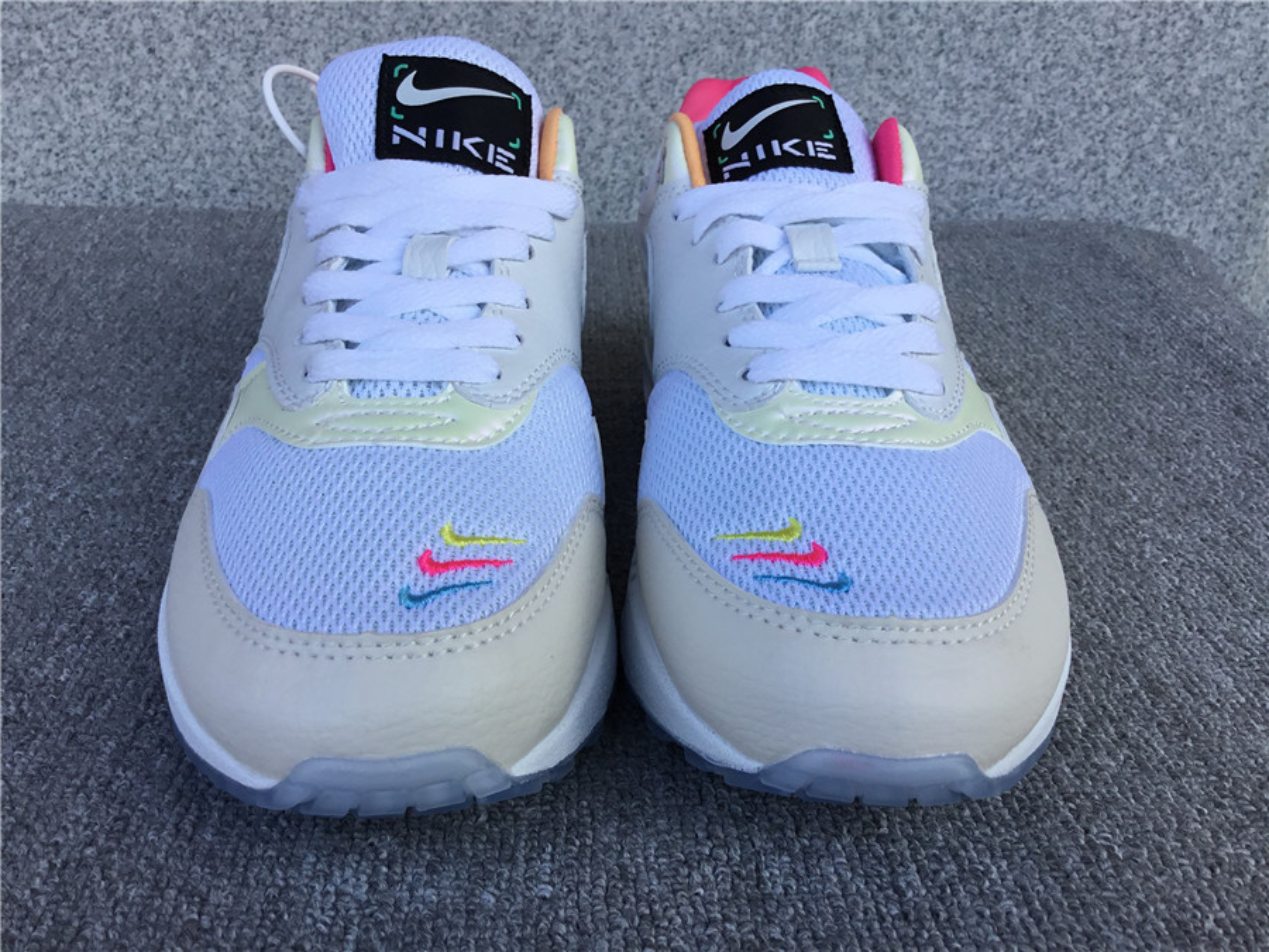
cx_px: 634
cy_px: 476
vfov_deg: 45.4
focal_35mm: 31
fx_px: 1136
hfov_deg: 58.4
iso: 25
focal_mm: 3.3
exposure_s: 1/277
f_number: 2.4
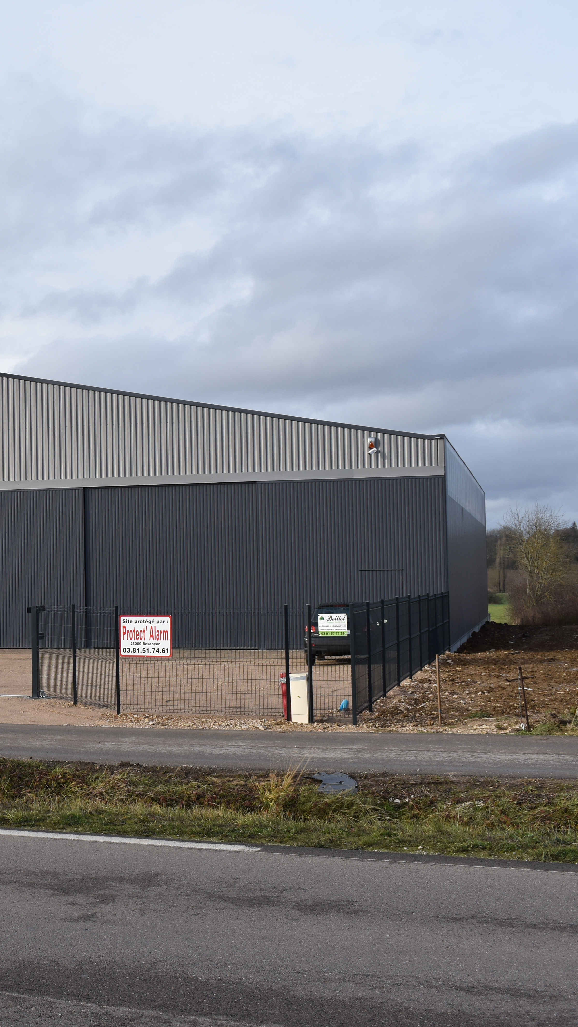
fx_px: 1553
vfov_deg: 36.6
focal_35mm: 57
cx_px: -81
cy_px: 511
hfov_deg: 20.0
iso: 140
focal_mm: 24
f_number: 8
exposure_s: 1/250
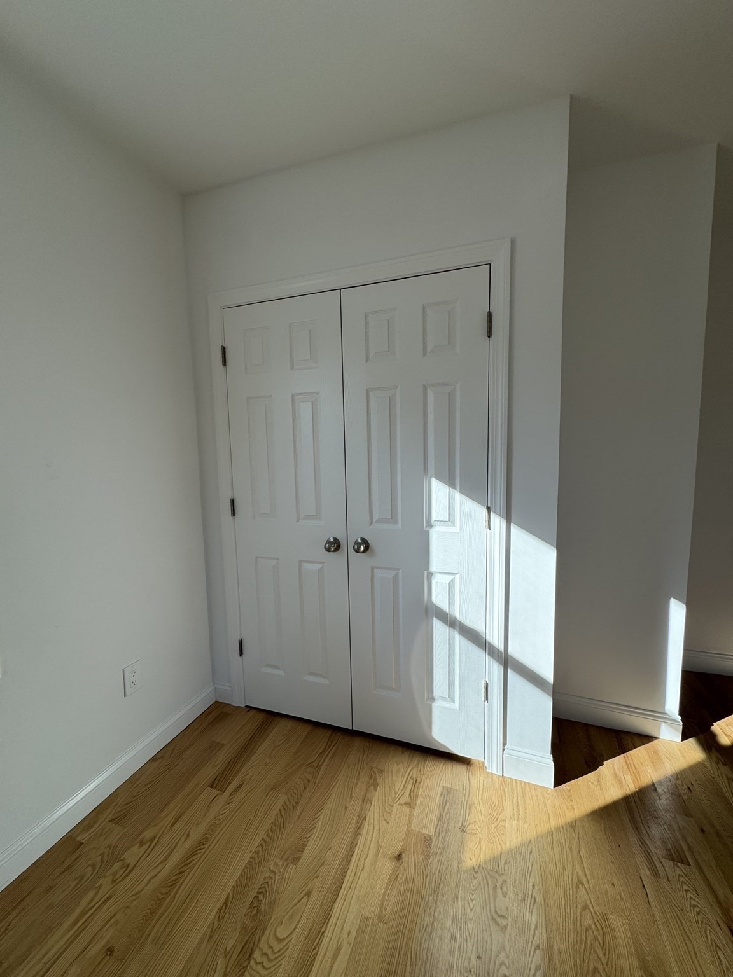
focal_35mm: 14
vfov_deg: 102.1
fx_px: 395
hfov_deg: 85.7
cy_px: 488
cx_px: 366
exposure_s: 1/233
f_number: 2.2
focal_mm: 2.22
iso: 40
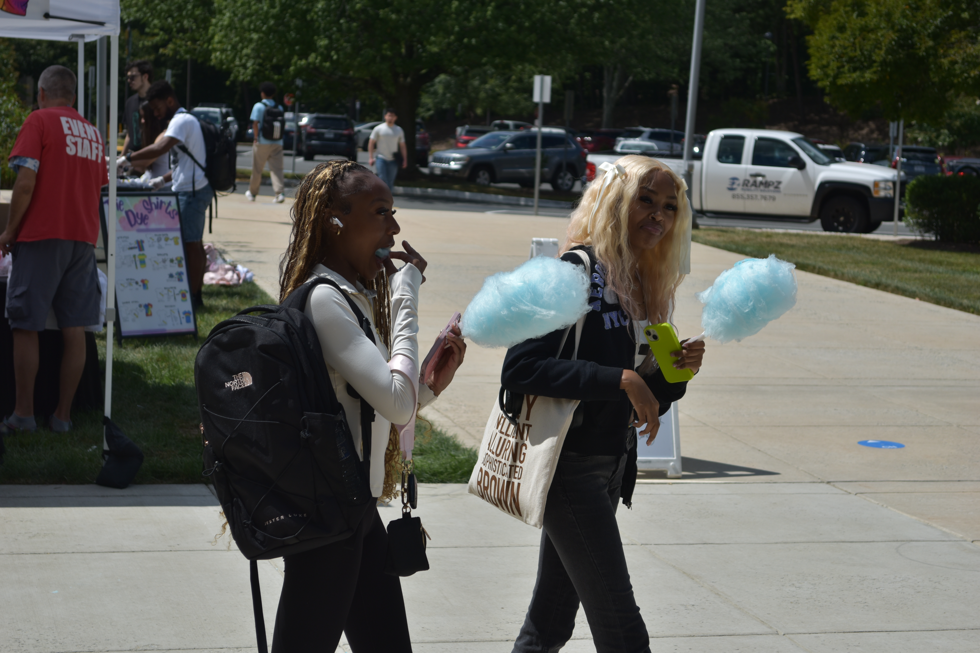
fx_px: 2246
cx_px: 490
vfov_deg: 16.6
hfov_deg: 24.6
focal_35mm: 82
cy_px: 326
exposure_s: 1/1000
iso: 100
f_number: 5.6
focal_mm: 55
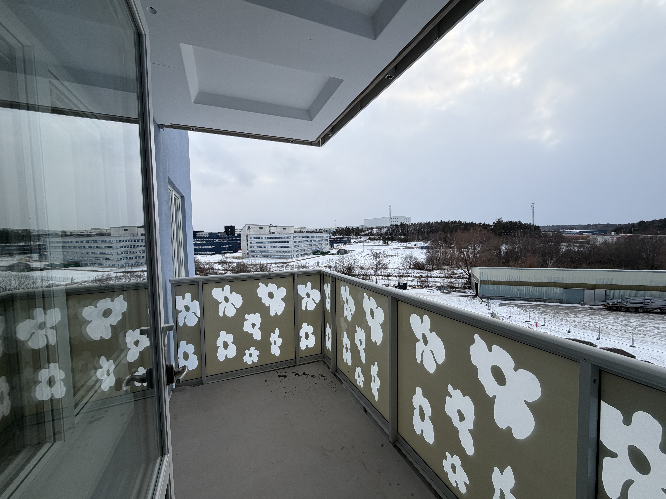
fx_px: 269
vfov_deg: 85.7
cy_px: 250
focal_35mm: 14
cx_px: 333
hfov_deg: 102.1
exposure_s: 1/324
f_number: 2.2
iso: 50
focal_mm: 2.22
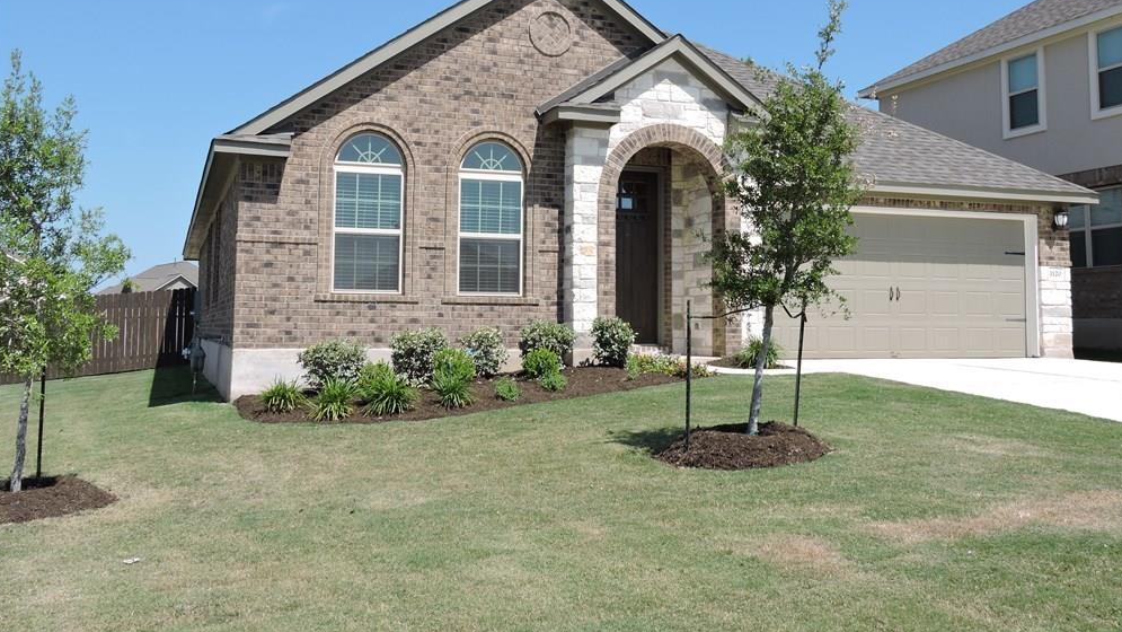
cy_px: 219
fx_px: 1101
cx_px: 569
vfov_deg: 31.8
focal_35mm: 37
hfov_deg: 54.0
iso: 100
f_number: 3.6
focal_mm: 5.9
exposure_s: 1/1000
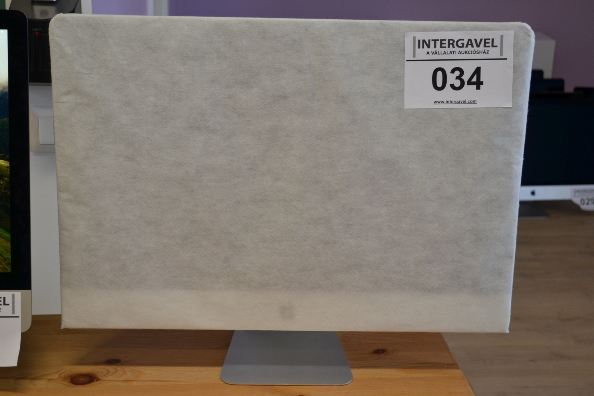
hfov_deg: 33.4
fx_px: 990
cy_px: 198
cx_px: 297
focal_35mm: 60
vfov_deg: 22.6
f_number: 5.3
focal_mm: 40
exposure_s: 1/30
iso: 400
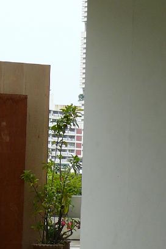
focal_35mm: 224
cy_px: 122
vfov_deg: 9.2
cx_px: 5
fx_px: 1552
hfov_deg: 6.1
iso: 100
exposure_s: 1/200
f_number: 5.6
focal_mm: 13.9
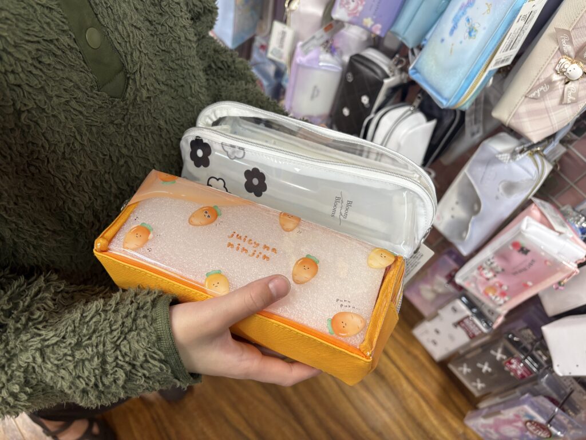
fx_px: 440
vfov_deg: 53.1
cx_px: 293
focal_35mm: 26
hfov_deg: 67.3
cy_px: 220
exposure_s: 1/50
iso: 80
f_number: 1.6
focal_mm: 5.96
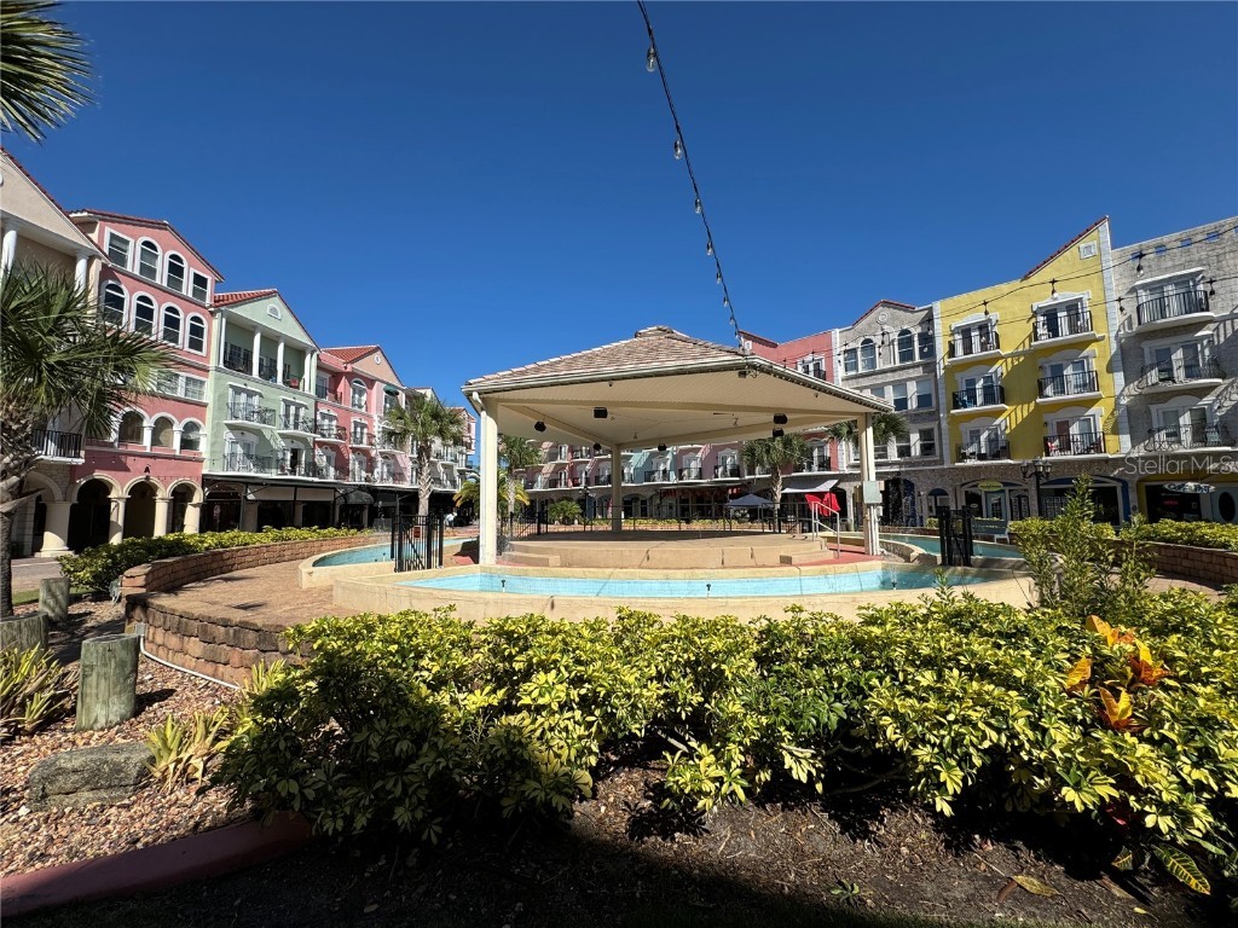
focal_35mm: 14
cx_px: 619
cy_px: 464
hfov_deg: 102.1
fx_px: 501
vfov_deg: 85.7
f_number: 2.2
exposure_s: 1/3106
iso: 50
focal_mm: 2.22
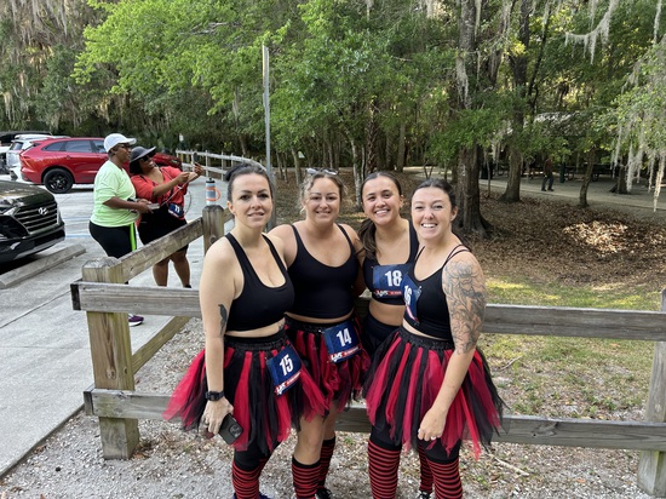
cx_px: 333
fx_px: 500
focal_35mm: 26
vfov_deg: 53.0
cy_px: 250
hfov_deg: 67.3
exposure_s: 1/121
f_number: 1.5
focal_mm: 5.7
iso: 40
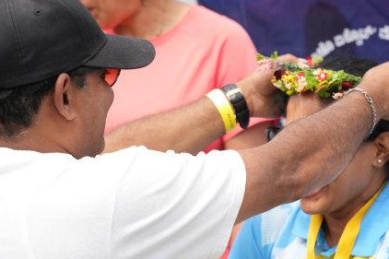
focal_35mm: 144
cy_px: 176
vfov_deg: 9.5
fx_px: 1558
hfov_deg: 14.1
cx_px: 318
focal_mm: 59.5
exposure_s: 1/2000
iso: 250
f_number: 2.8
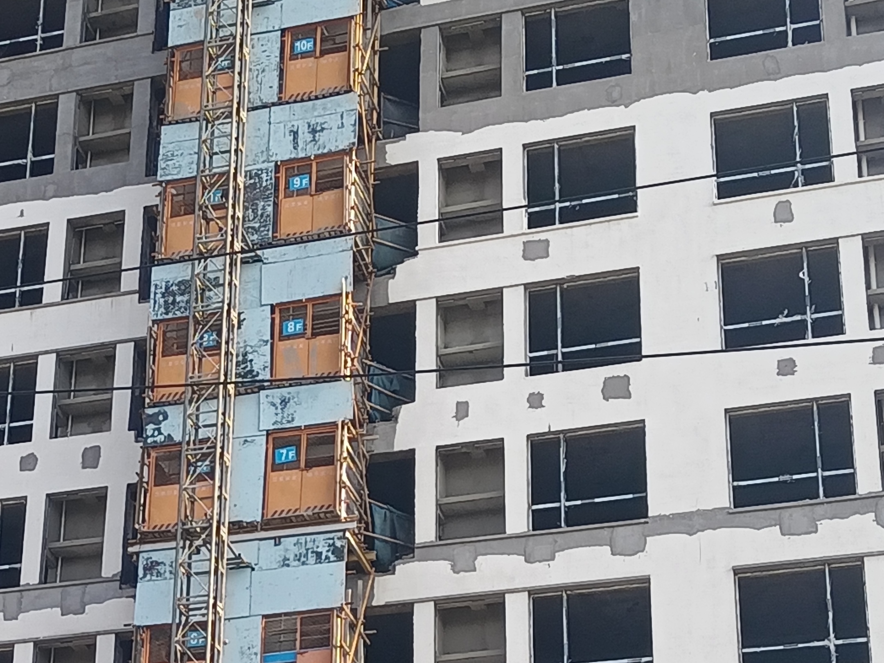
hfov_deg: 19.4
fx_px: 2554
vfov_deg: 14.7
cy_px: 583
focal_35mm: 100
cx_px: 183
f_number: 1.8
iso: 100
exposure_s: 1/492
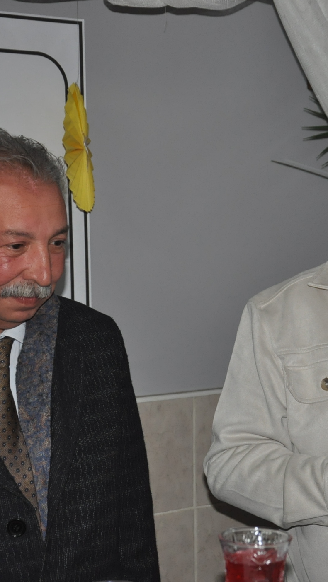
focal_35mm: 84
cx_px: 257
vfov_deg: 25.4
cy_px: 294
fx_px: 1295
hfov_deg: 14.4
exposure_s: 1/60
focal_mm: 35
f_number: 4.5
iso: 800
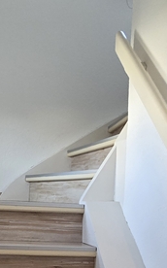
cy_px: 208
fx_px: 292
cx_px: 5
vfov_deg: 47.1
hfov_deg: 30.0
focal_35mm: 40
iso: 100
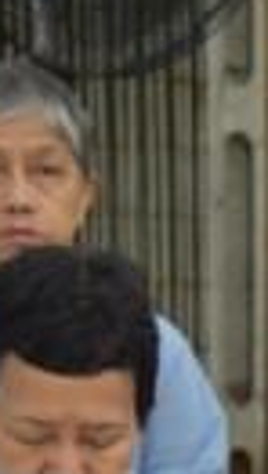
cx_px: 902
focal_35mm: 285
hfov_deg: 4.1
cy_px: 767
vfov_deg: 7.4
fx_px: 3589
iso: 720
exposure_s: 1/60
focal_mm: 55
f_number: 4
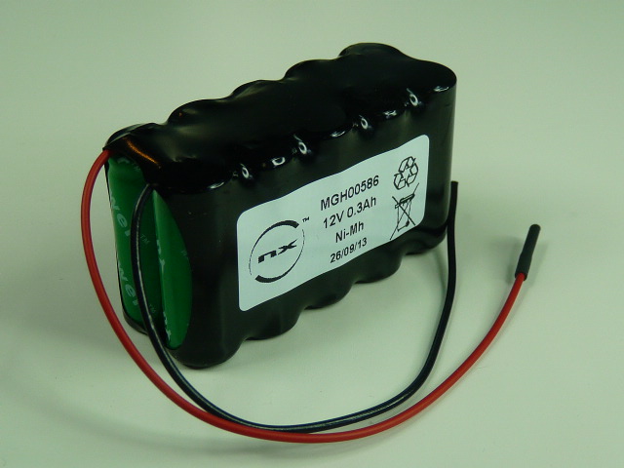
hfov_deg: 31.7
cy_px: 234
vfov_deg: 24.0
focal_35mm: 61
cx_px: 312
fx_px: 1100
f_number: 3
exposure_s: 1/80
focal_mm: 6.2
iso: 100
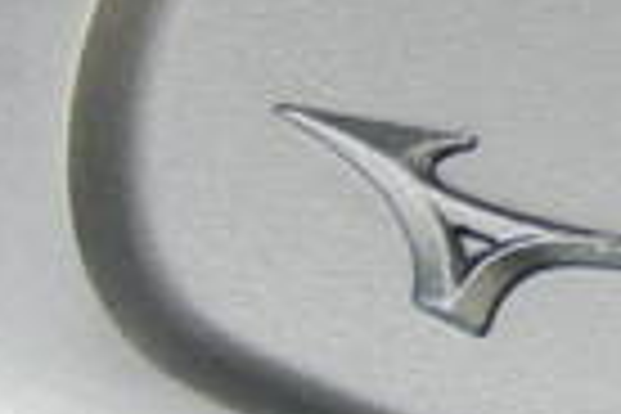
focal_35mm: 178
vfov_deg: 7.7
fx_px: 3070
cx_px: 1274
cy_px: 266
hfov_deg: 10.5
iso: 250
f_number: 3.6
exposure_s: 1/80
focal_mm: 6.42
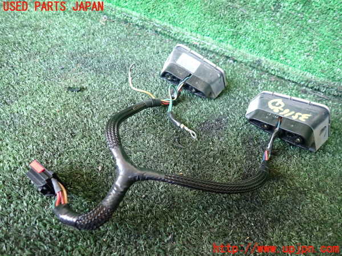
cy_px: 128
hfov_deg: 69.4
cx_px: 171
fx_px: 247
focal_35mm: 25
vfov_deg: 54.9
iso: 250
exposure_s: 1/30
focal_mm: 4.5
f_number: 2
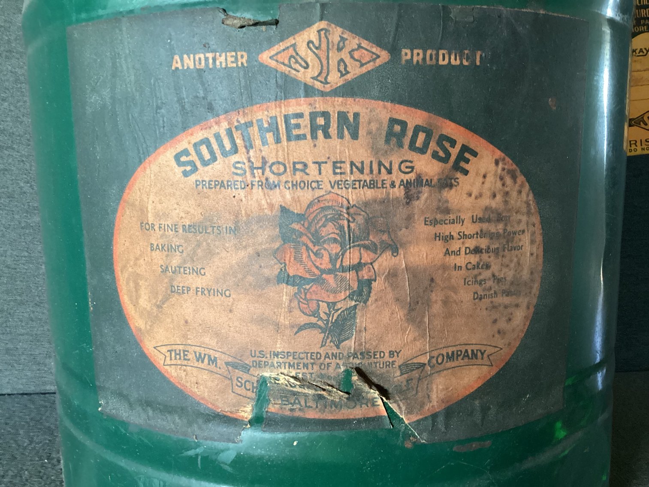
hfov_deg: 58.3
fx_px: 581
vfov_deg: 45.4
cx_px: 324
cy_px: 244
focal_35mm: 31
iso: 250
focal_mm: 3.3
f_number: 2.4
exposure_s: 1/40
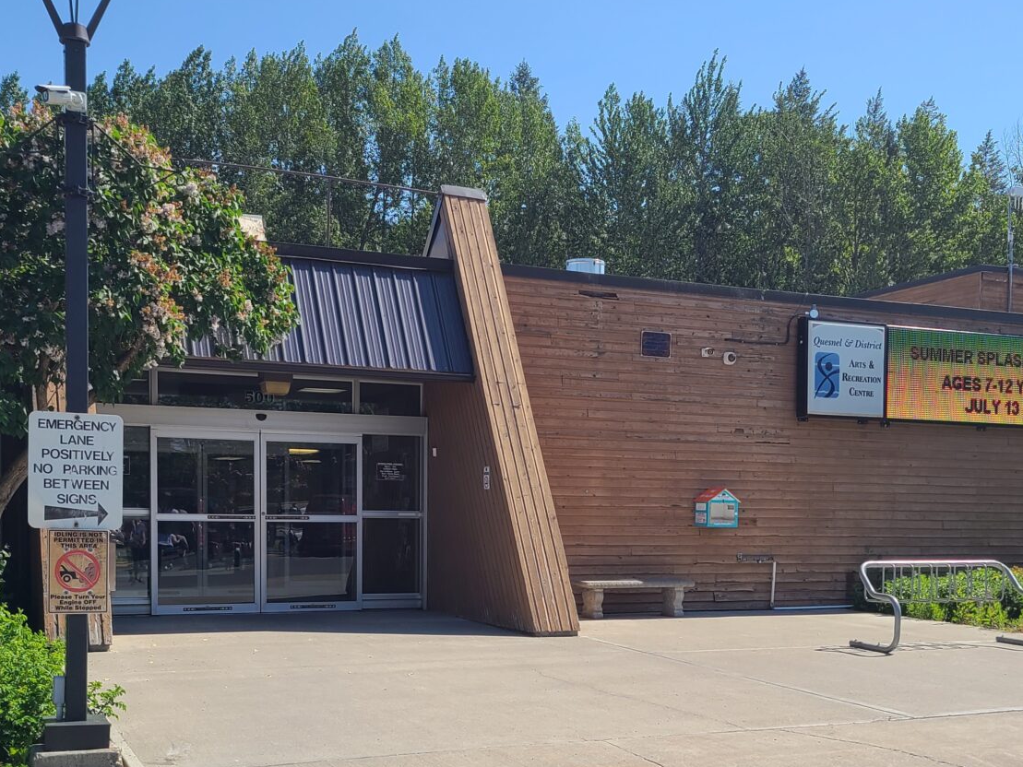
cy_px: 578
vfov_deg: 29.8
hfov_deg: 39.4
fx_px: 1419
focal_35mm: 48
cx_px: 648
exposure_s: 1/2271
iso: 40
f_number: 1.8
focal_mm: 5.4
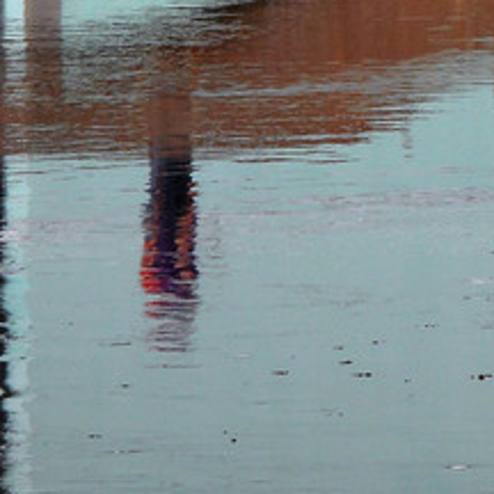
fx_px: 7928
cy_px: -217
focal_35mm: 491
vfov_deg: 3.6
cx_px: 560
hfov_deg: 3.6
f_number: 5.5
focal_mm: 23.5
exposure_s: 1/180
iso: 80
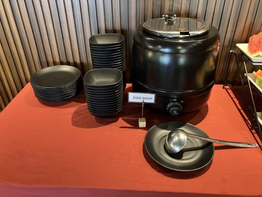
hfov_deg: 63.4
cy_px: 98
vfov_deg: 49.7
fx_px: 212
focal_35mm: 28
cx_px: 131
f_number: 1.8
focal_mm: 3.99
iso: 500
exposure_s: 1/30
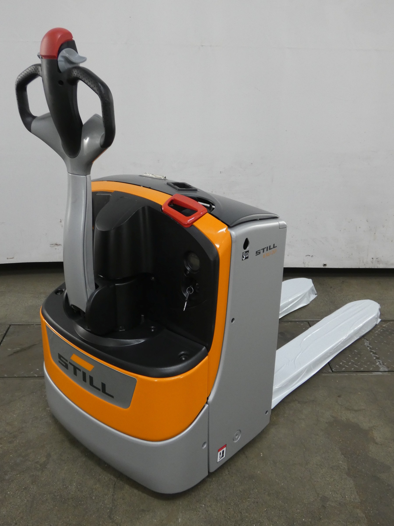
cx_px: 197
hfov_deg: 40.7
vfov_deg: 52.6
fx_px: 531
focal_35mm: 35
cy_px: 263
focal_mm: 6.2
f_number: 3.4
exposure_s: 1/80
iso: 400
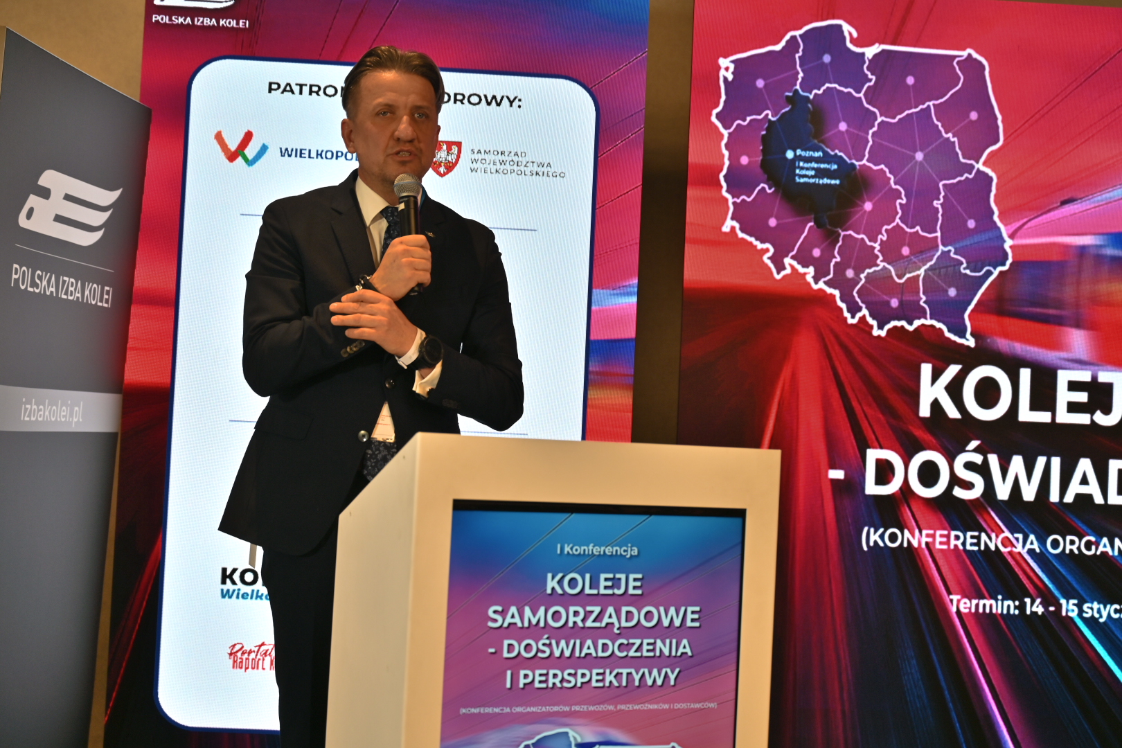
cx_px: 561
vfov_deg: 26.0
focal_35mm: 52
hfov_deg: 38.2
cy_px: 374
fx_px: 1621
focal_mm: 52
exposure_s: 1/100
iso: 125
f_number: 4
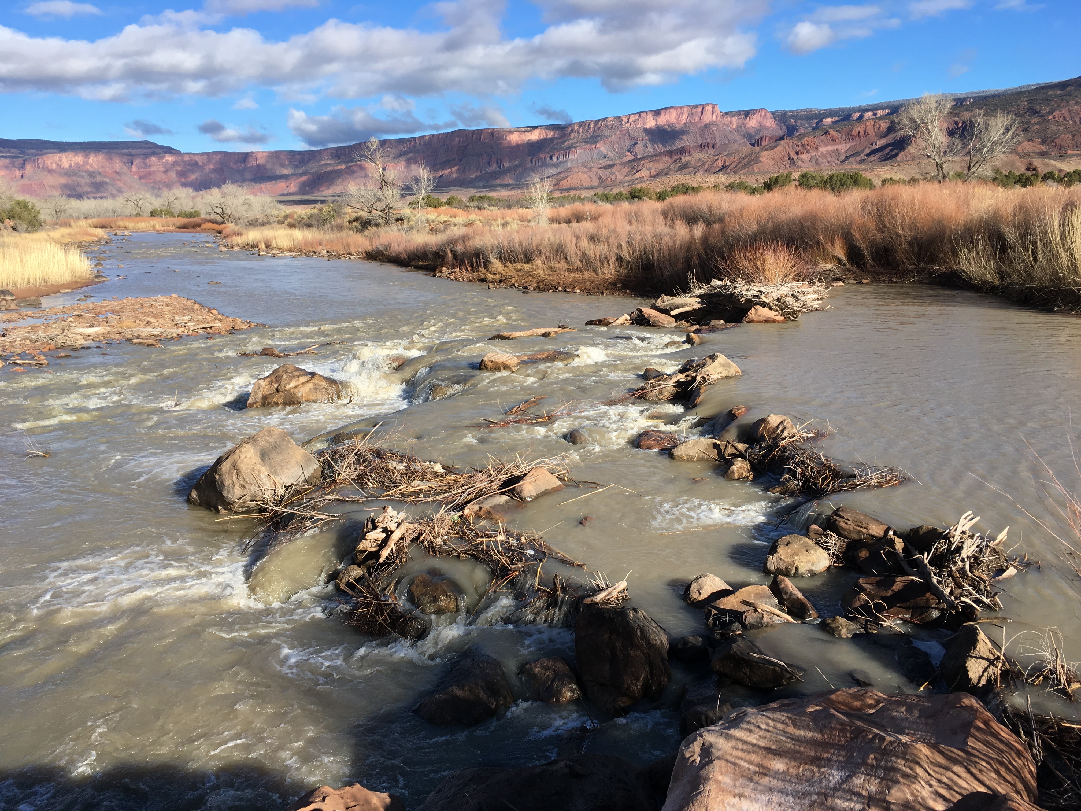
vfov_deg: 48.2
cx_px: 540
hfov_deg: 61.7
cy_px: 406
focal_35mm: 29
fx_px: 906
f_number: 2.2
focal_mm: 4.15
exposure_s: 1/1183
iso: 25
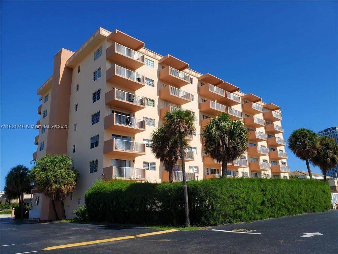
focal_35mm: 26
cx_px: 169
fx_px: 254
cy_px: 127
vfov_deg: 53.1
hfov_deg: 67.3
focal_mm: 4.3
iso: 50
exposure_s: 1/2193
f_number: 2.4
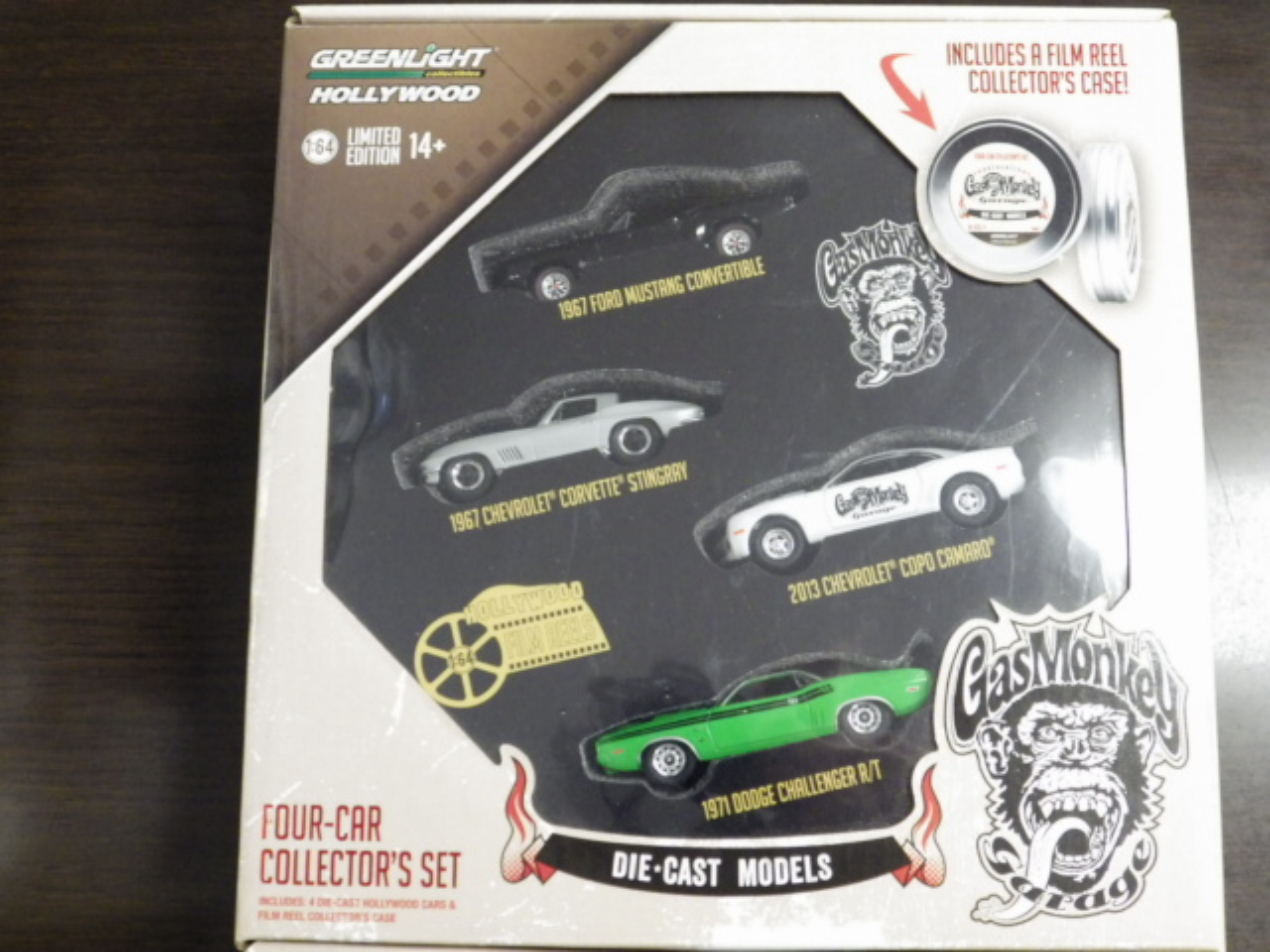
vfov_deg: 29.1
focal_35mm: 50
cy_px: 476
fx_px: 1834
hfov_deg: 38.2
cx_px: 635
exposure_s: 1/40
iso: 800
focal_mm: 9
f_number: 3.8
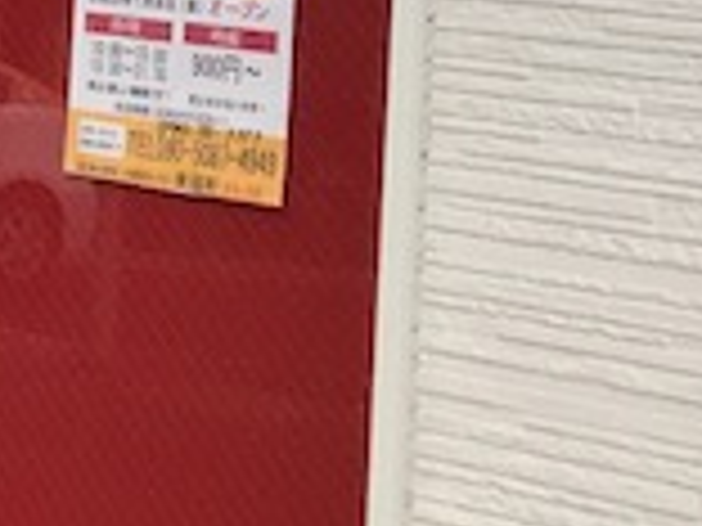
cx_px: -734
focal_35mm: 180
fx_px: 3650
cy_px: -805
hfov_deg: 10.1
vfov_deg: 7.6
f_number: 1.8
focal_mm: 3.99
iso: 20
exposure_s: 1/343
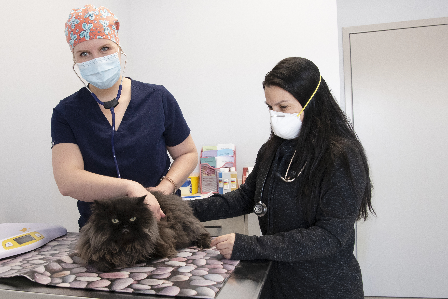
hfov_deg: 58.5
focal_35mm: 32
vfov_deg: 41.0
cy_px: 174
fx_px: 398
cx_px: 198
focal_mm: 24
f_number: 9
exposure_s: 1/60
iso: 2200
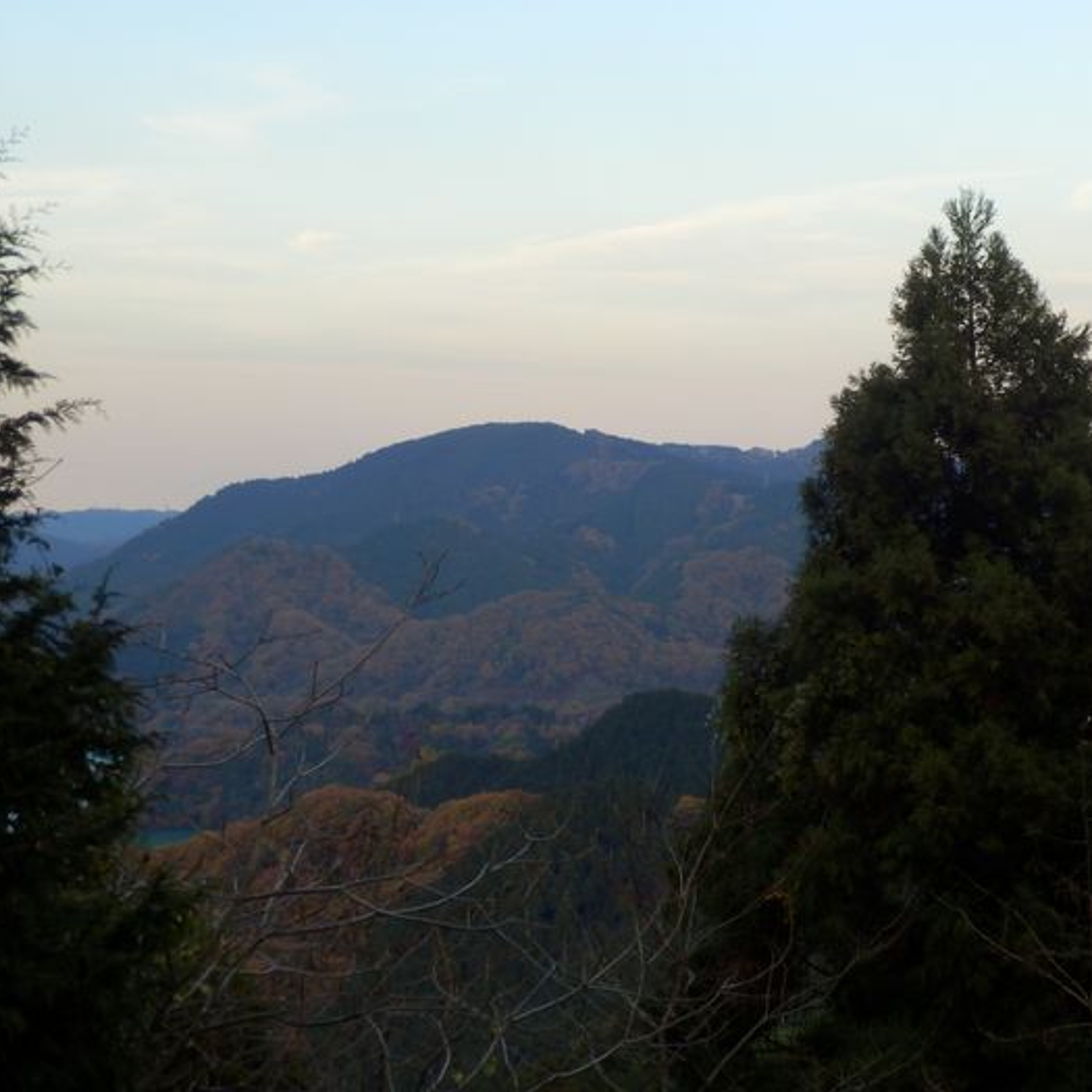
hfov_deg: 18.6
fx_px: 3319
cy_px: 520
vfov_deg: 18.7
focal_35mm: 93
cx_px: 822
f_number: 4.8
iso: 80
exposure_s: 1/80
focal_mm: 12.3
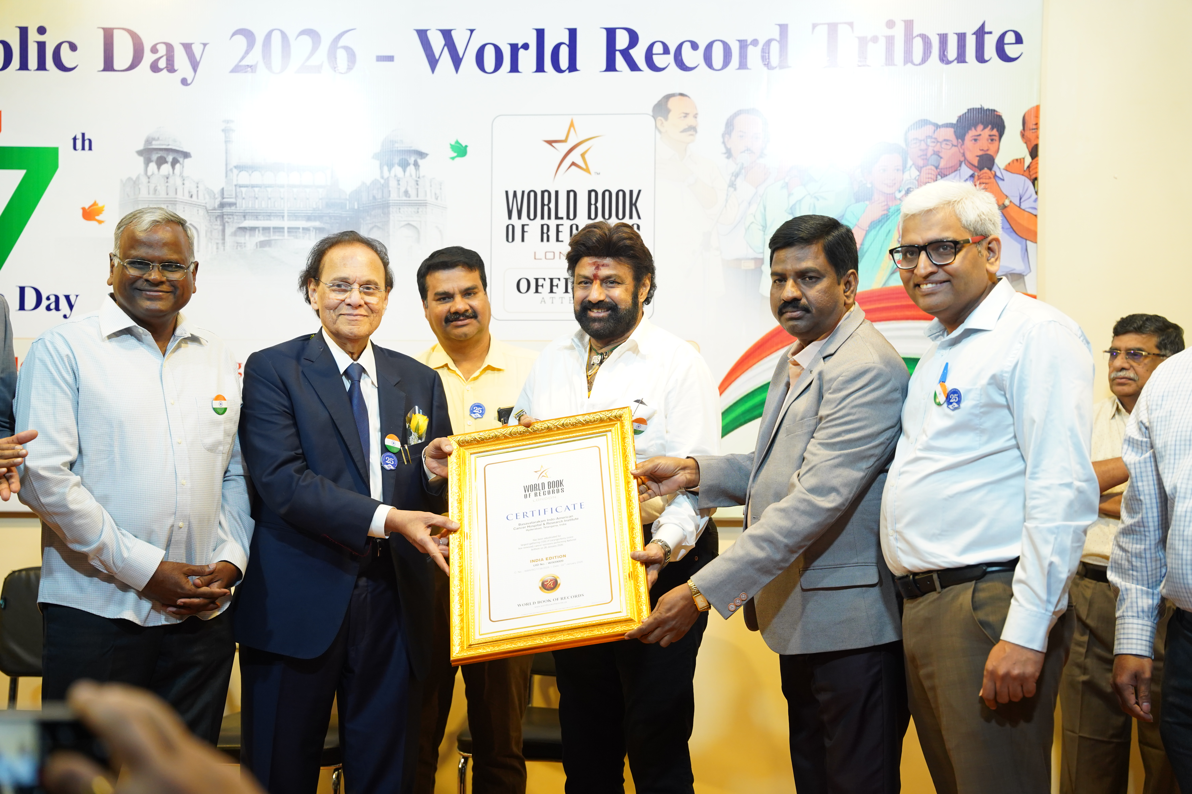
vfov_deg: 25.2
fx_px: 1778
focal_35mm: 54
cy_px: 397
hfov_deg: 37.1
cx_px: 596
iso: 1600
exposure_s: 1/500
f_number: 2.8
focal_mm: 53.7
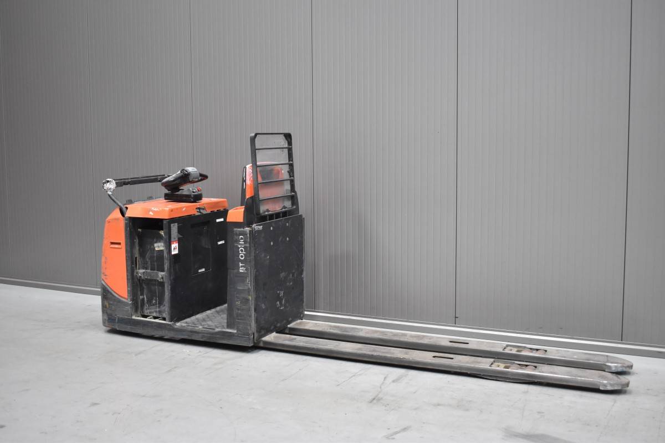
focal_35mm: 39
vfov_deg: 34.2
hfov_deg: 49.6
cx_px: 332
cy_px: 222
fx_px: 720
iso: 1600
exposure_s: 1/50
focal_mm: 26
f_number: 4.5
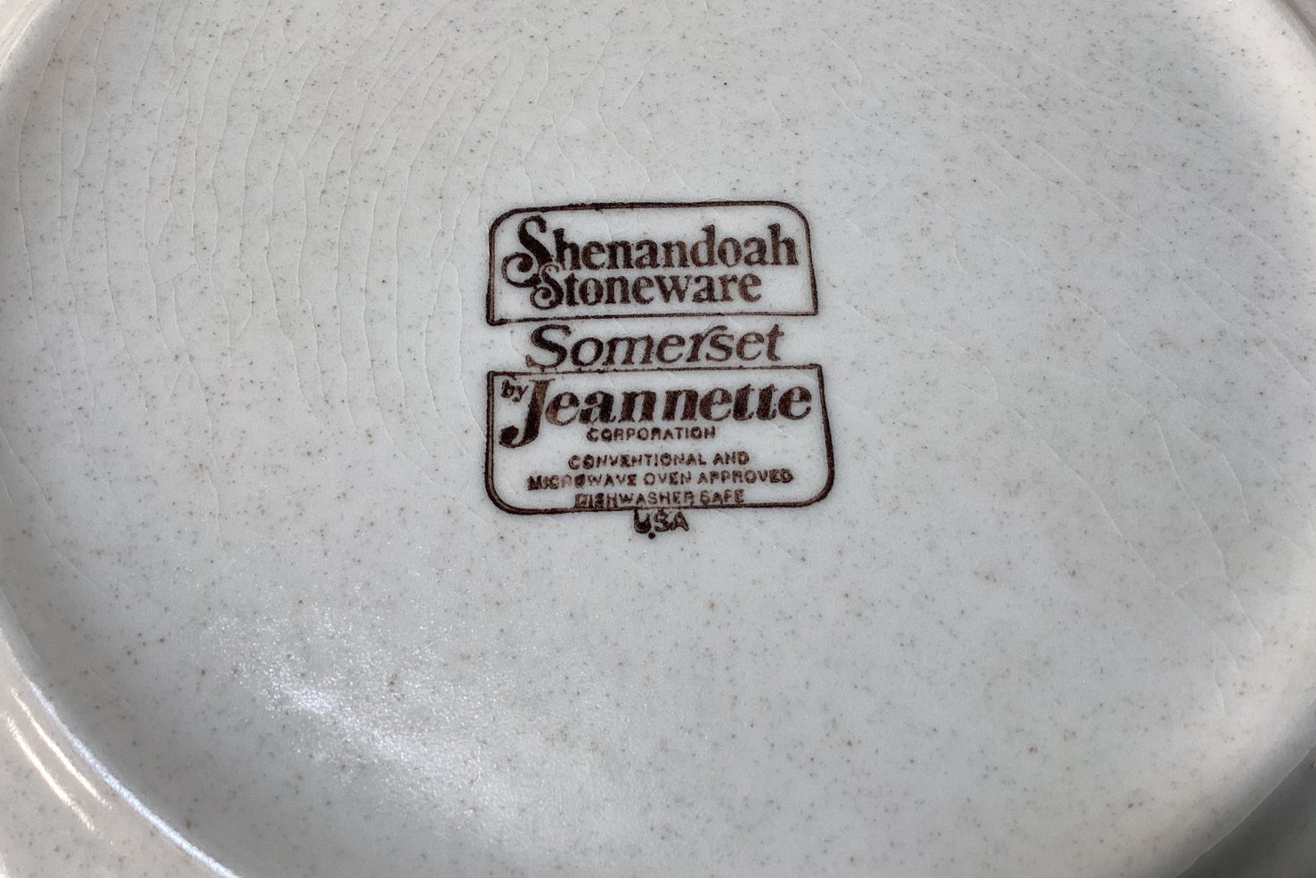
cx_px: 660
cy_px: 418
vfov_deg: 40.0
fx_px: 1206
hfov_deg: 57.2
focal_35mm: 33
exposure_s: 1/100
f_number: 2.4
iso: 32
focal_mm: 3.3
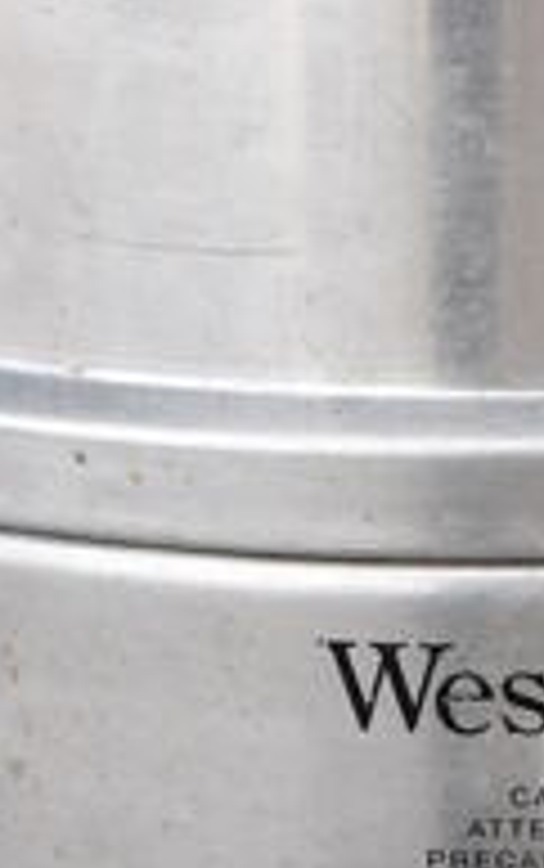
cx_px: 454
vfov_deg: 12.6
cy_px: 1244
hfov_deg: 8.2
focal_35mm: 159
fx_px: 3763
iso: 200
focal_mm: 22
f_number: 5.6
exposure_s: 1/160
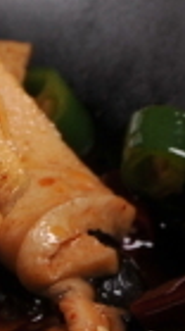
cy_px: -231
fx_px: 5050
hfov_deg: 2.1
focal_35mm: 578
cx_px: -434
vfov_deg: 3.7
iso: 200
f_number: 6.3
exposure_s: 1/160
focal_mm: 50
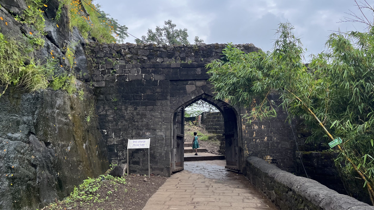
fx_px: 288
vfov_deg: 39.8
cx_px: 188
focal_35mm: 29
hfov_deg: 66.1
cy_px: 75
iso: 50
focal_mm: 5.1
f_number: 1.6
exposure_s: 1/481
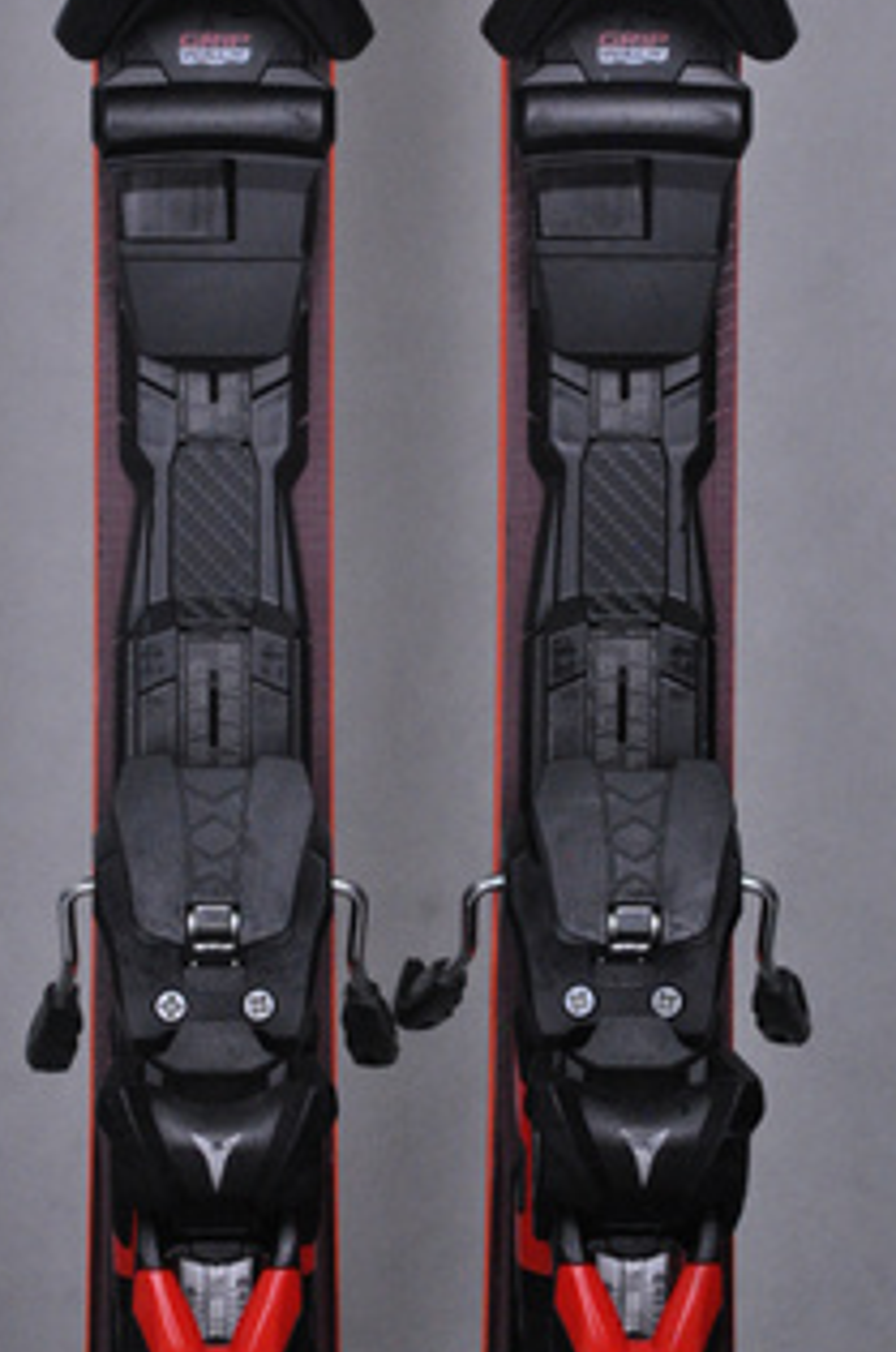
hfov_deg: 9.1
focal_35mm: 150
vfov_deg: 13.7
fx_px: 5618
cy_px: 622
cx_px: 409
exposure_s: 1/125
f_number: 9.5
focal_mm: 70
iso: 3200
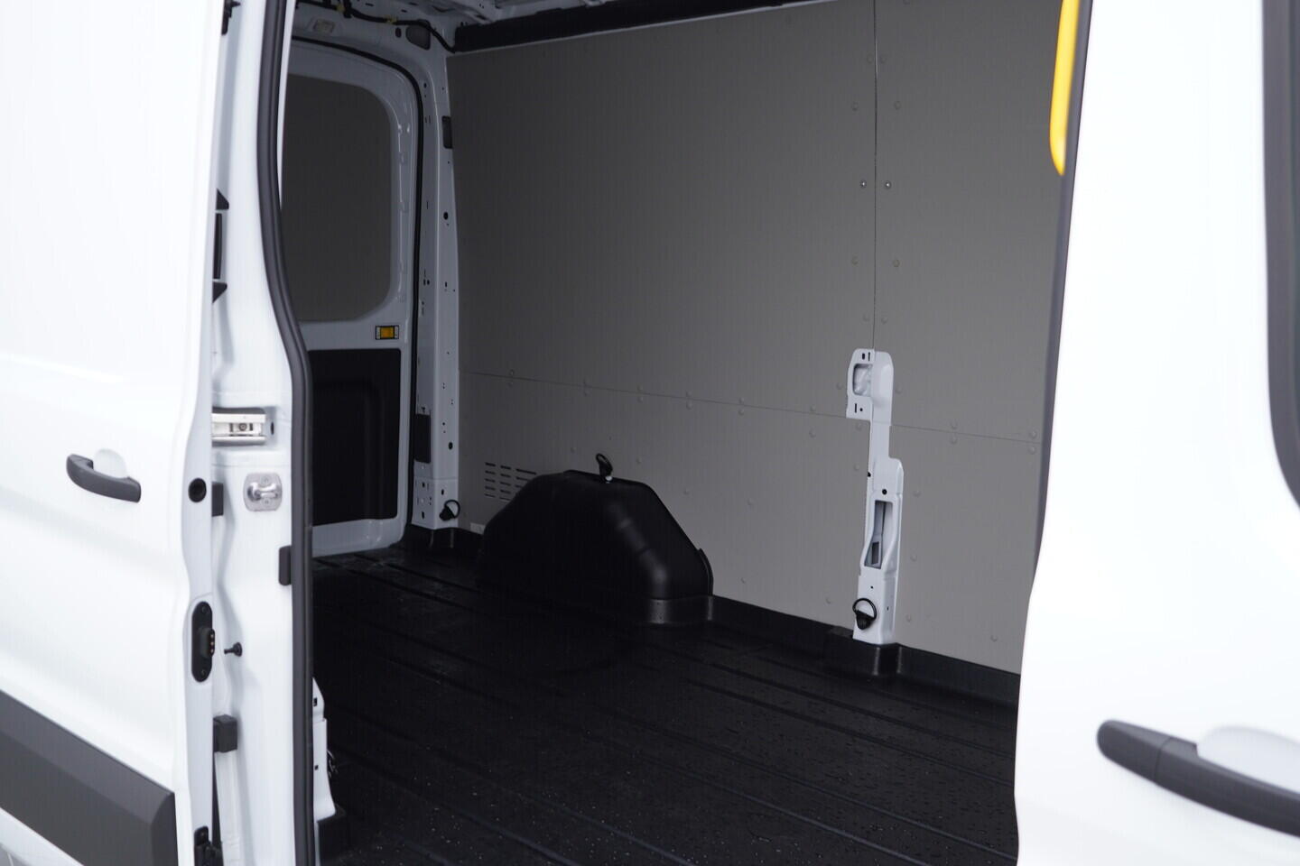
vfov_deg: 36.9
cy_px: 433
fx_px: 1300
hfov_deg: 53.1
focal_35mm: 36
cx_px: 650
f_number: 3.2
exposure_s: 1/50
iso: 125
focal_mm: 24
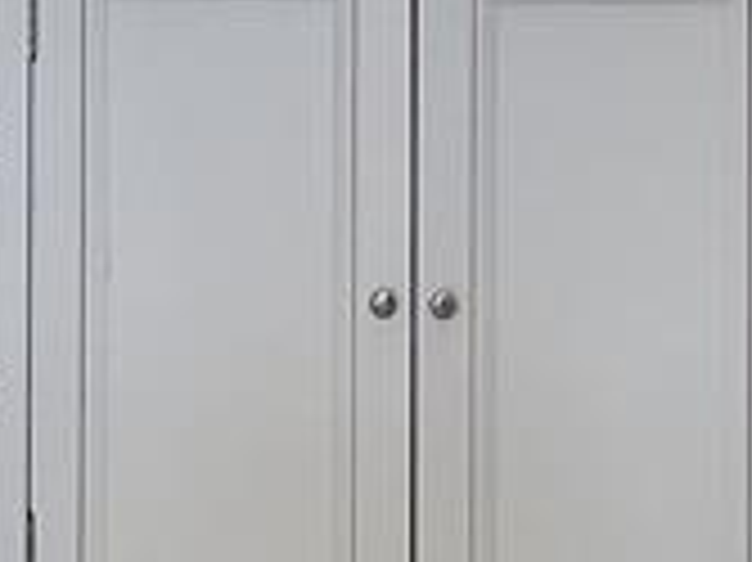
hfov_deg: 14.2
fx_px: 3017
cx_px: 338
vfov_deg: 10.3
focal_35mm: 139
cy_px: -310
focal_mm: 3
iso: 32
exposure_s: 1/139
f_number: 1.8
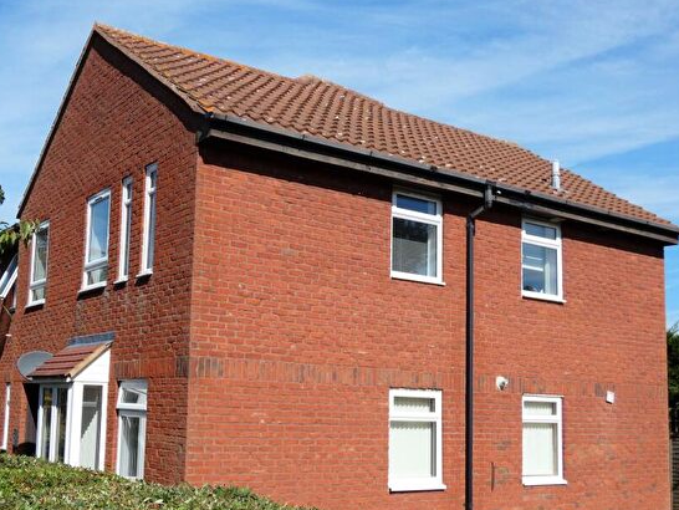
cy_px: 312
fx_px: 805
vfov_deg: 35.0
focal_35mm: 41
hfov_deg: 45.4
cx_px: 256
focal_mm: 5.8
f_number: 4
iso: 80
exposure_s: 1/800
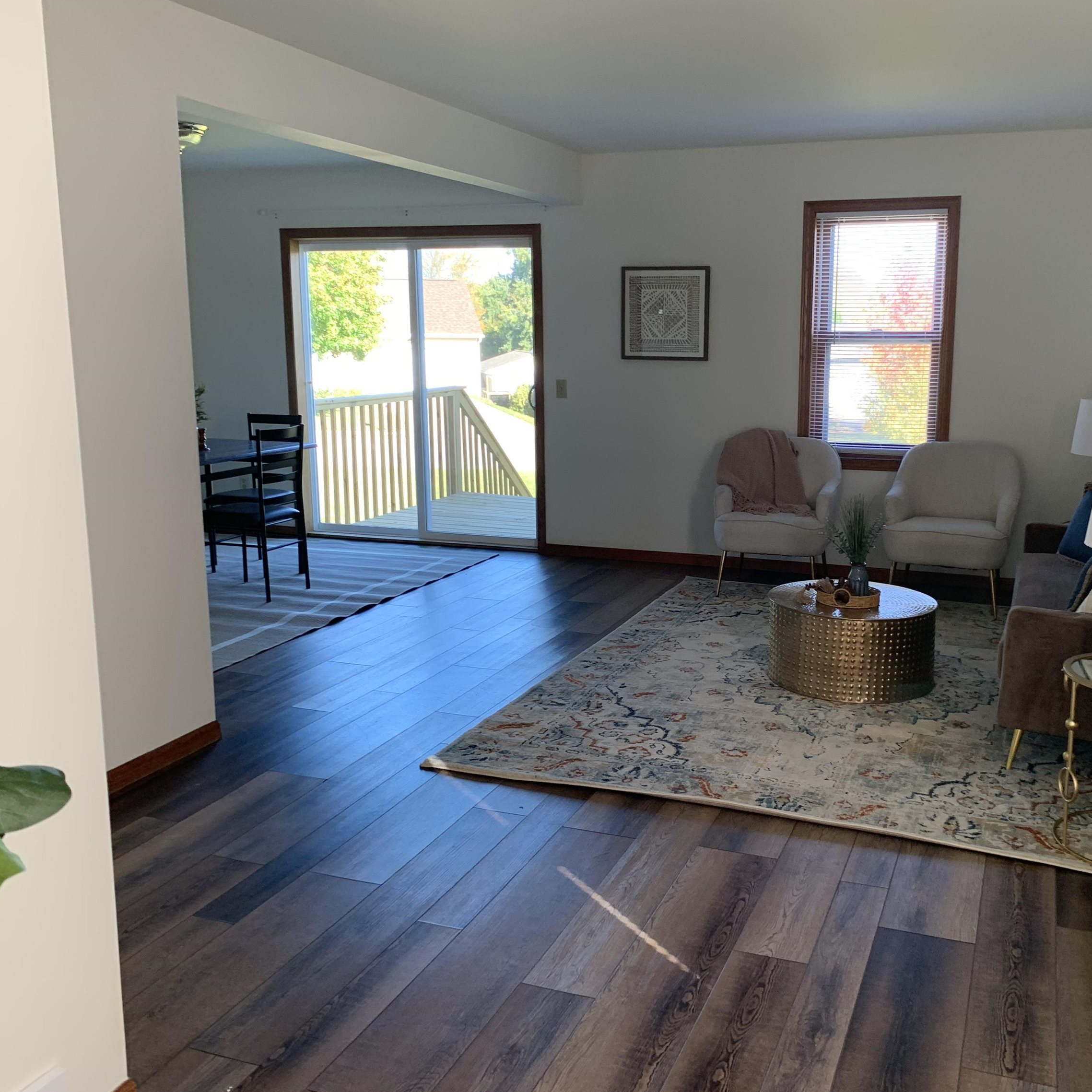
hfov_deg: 52.2
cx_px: 648
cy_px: 546
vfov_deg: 52.5
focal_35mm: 31
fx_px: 1106
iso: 80
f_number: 1.8
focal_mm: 4.25
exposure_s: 1/121
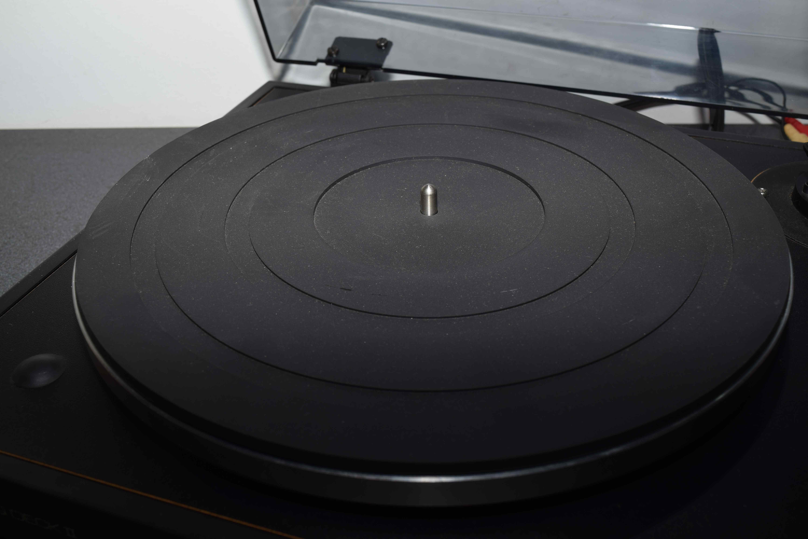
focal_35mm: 38
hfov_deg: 51.3
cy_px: 270
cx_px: 404
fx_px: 842
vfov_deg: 35.5
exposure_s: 1/60
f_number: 8
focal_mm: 25
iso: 100
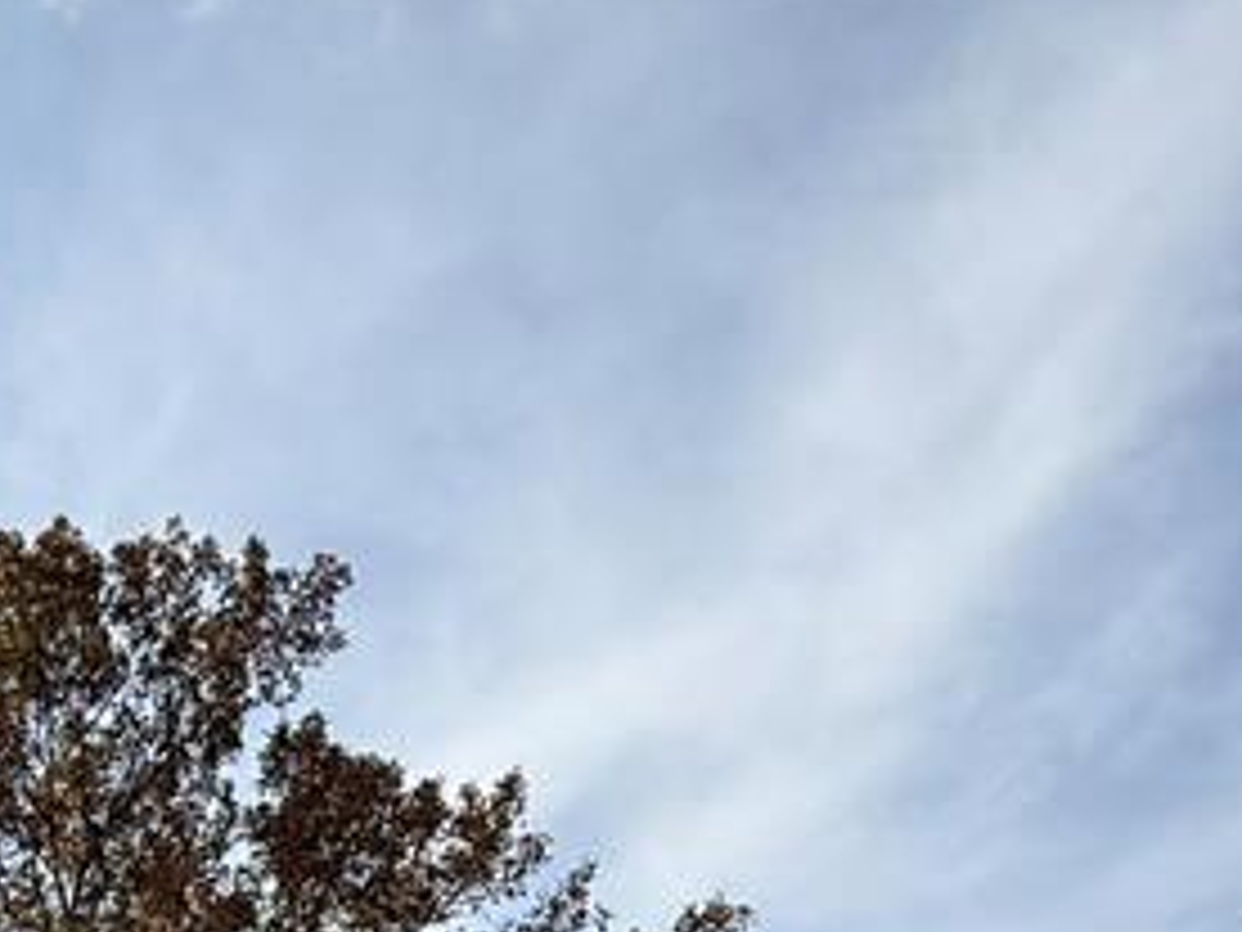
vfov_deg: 19.9
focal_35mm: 52
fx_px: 1866
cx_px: 86
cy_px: 1702
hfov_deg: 34.4
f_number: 2.2
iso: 50
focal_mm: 2.22
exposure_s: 1/1339
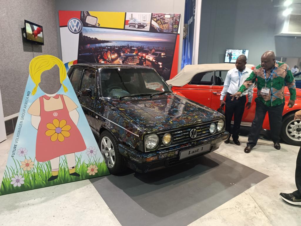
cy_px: 113
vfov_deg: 59.0
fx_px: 200
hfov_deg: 73.8
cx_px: 150
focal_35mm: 23
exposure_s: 1/50
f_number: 1.6
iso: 1250
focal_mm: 6.14
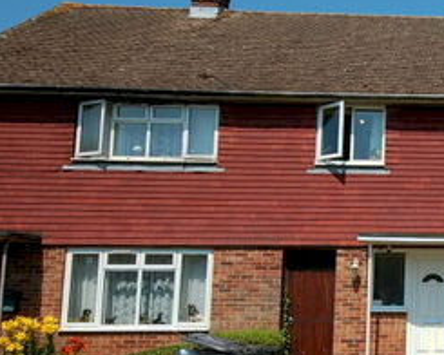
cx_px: 544
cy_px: 252
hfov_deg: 30.1
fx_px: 688
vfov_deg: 28.7
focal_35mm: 52
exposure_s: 1/250
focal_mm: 13
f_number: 10
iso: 280
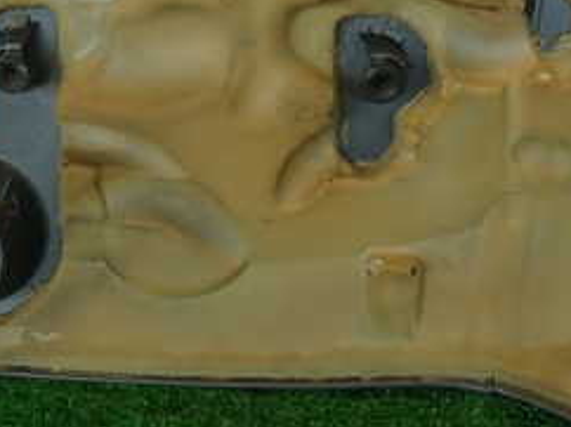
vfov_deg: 22.8
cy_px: 14
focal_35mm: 62
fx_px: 1022
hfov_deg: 30.8
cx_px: 153
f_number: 2
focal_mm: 4.5
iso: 100
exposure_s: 1/100
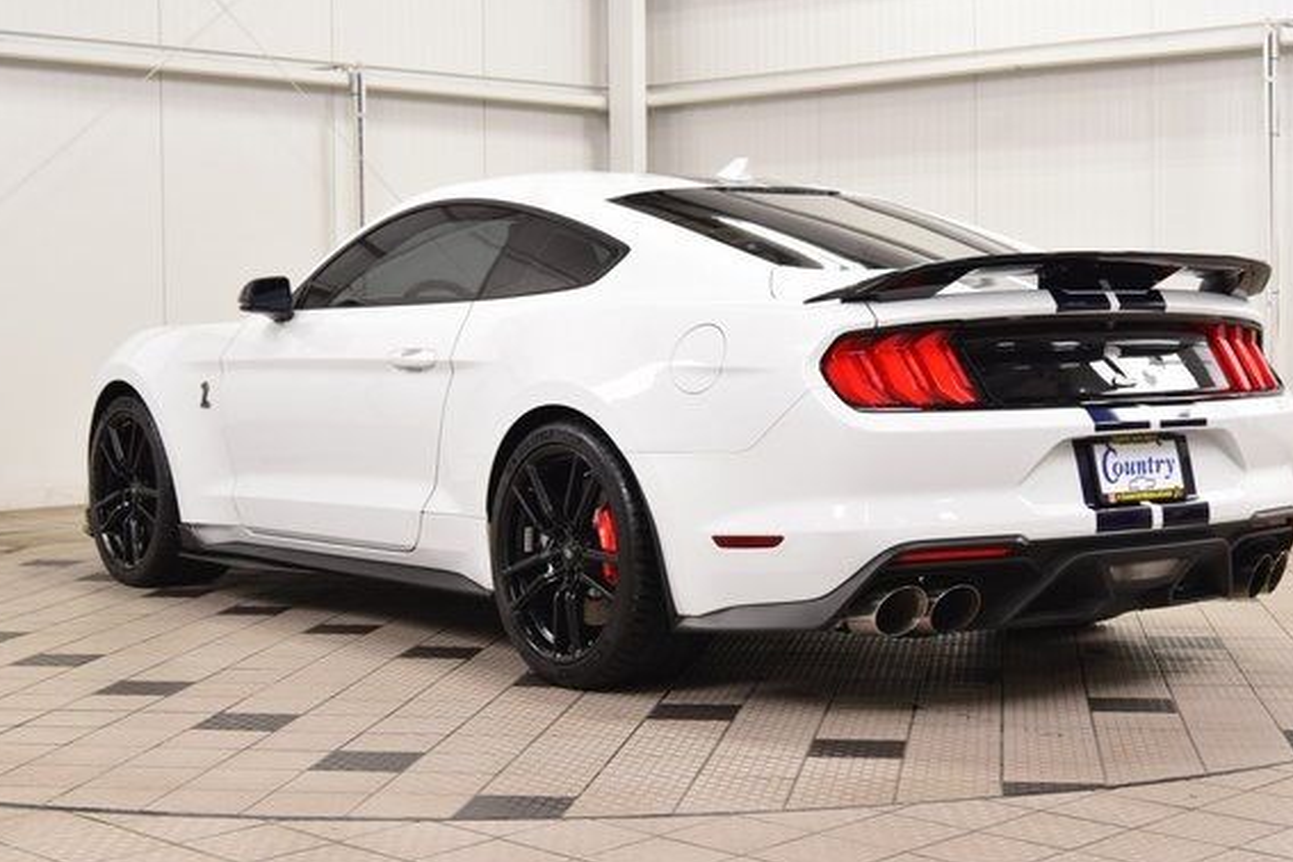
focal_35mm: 61
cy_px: 405
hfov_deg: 32.9
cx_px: 693
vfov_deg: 22.3
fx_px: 2191
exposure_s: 1/60
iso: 1600
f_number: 8
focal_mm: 36
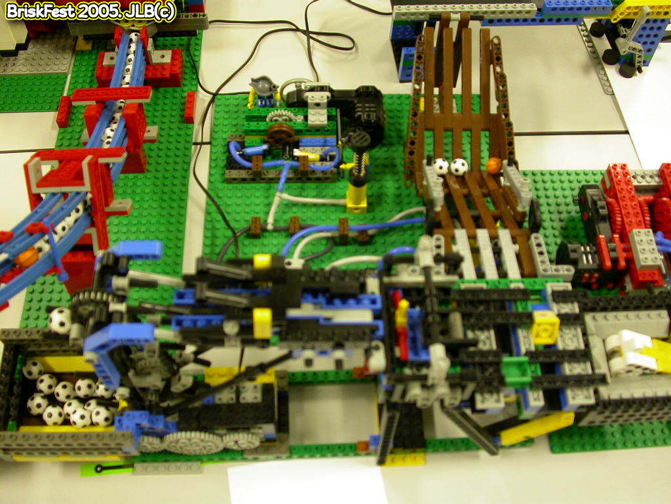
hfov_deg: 49.0
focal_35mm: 38
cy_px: 252
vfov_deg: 37.7
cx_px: 336
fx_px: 737
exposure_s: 1/10.4
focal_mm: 7.85
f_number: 2.6
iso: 100
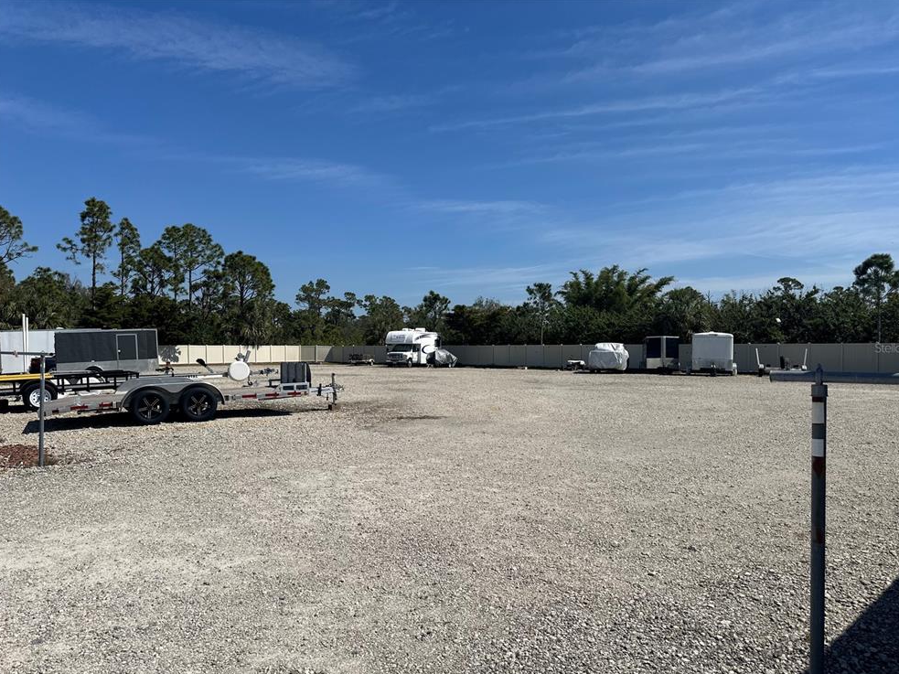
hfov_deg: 69.4
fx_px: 649
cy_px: 348
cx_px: 462
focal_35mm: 25
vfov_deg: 54.9
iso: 80
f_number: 1.78
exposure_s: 1/8929
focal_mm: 6.86
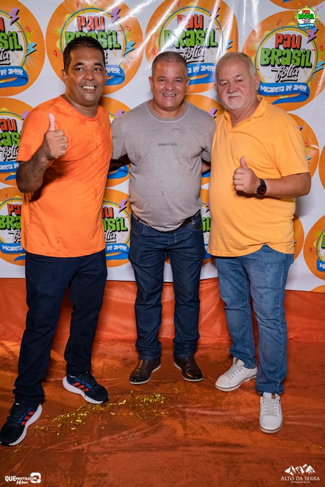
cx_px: 162
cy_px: 244
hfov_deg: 36.9
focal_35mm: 36
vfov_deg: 53.1
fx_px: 487
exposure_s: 1/200
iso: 2500
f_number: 2.8
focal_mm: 24
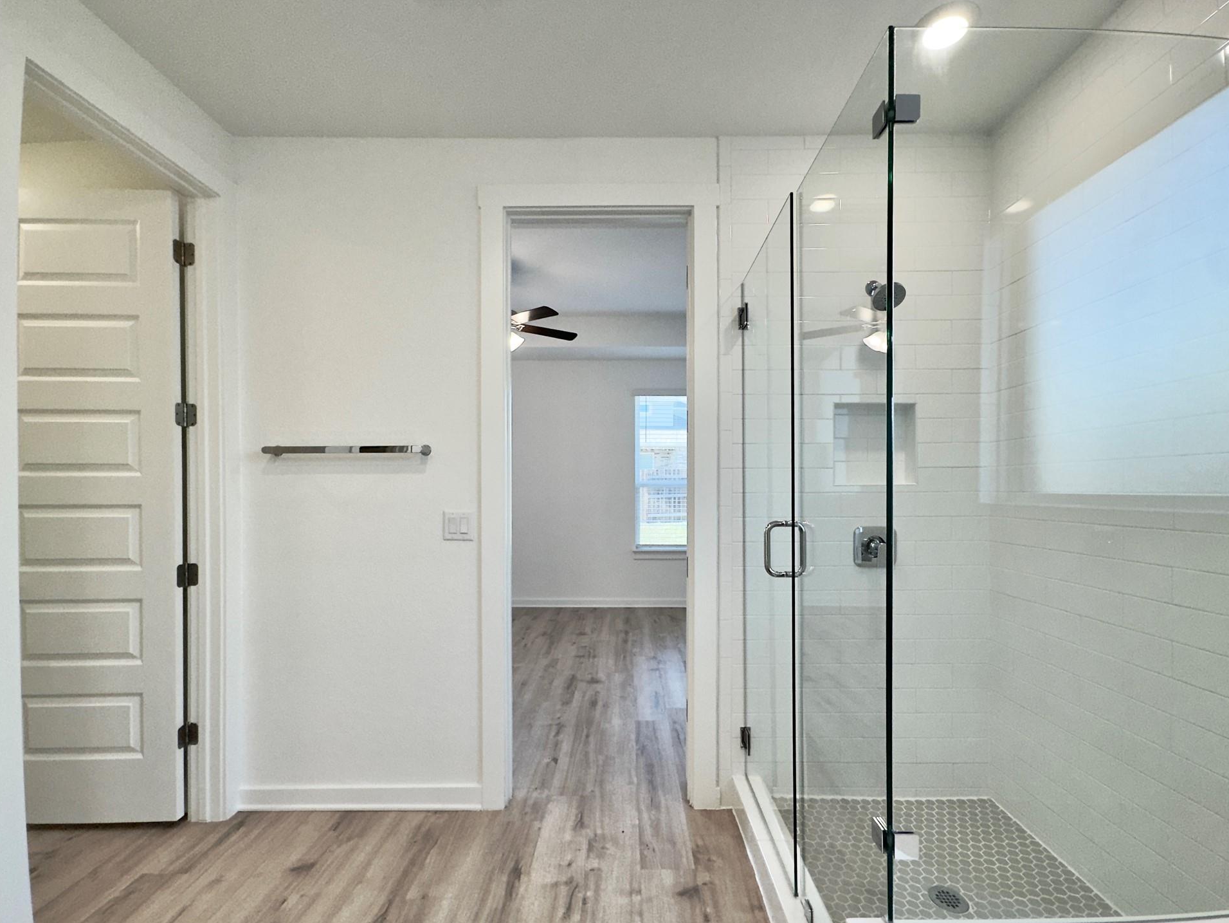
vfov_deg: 81.7
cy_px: 493
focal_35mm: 15
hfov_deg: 98.2
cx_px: 619
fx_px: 533
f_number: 2.2
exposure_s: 1/120
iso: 100
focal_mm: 2.22
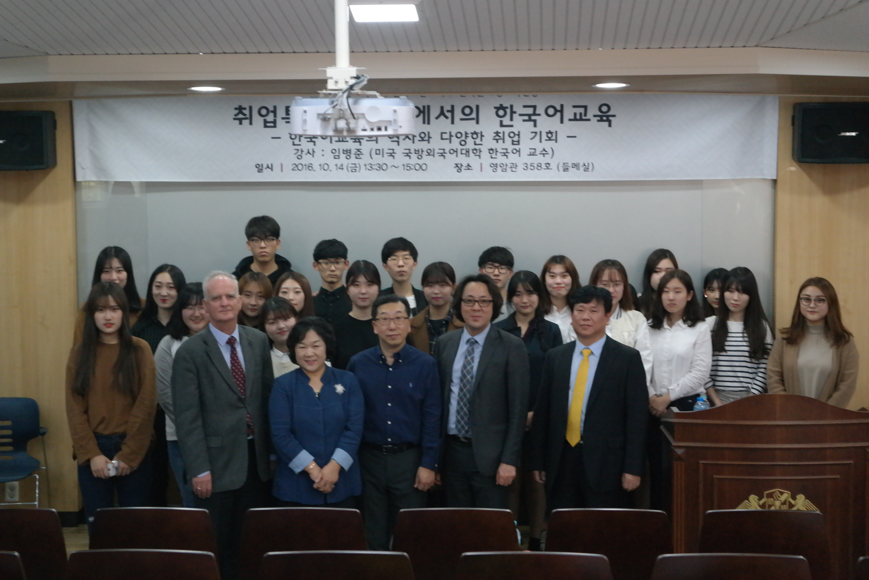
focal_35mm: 77
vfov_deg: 17.7
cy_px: 290
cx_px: 434
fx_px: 1859
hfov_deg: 26.3
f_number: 5.6
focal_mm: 50
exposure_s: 1/80
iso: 3200
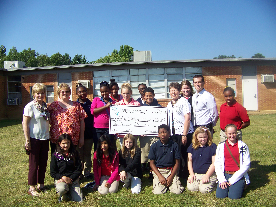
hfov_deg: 51.4
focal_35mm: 36
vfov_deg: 39.7
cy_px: 104
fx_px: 287
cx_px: 138
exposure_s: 1/800
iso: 64
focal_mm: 5.85
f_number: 2.8
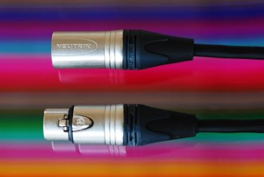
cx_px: 132
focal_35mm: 90
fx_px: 661
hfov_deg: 22.6
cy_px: 88
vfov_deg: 15.2
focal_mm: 60
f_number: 5.6
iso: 100
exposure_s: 1/6
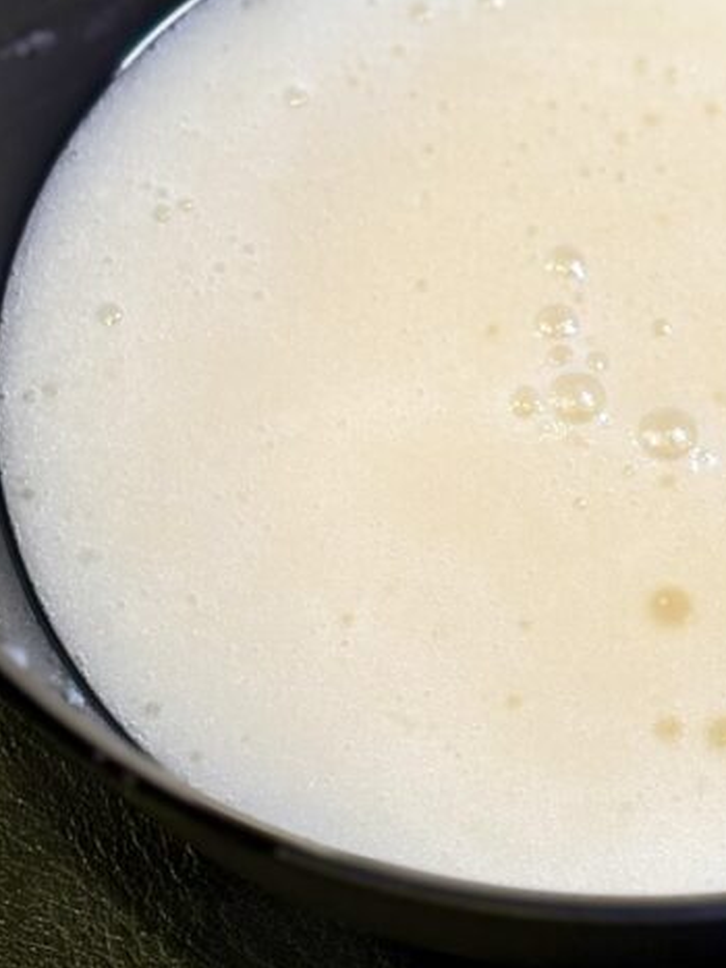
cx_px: 589
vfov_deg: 17.2
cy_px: 259
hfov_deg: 12.9
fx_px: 3189
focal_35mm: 114
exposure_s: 1/101
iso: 32
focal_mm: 5.96
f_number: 1.6
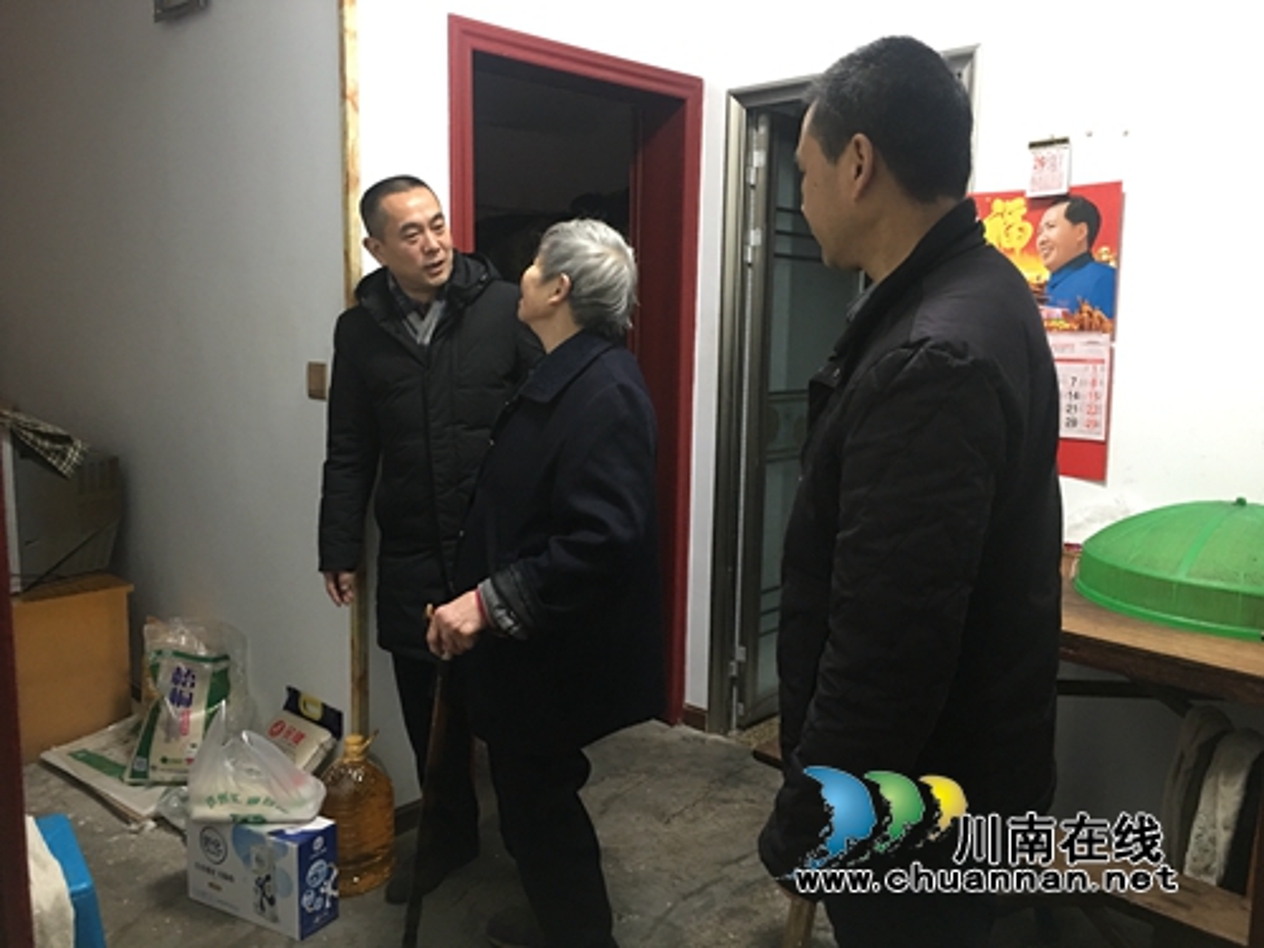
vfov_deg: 48.2
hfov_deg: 61.7
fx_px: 1059
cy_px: 474
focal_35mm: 29
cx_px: 632
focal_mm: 4.15
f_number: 2.2
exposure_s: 1/10
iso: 100
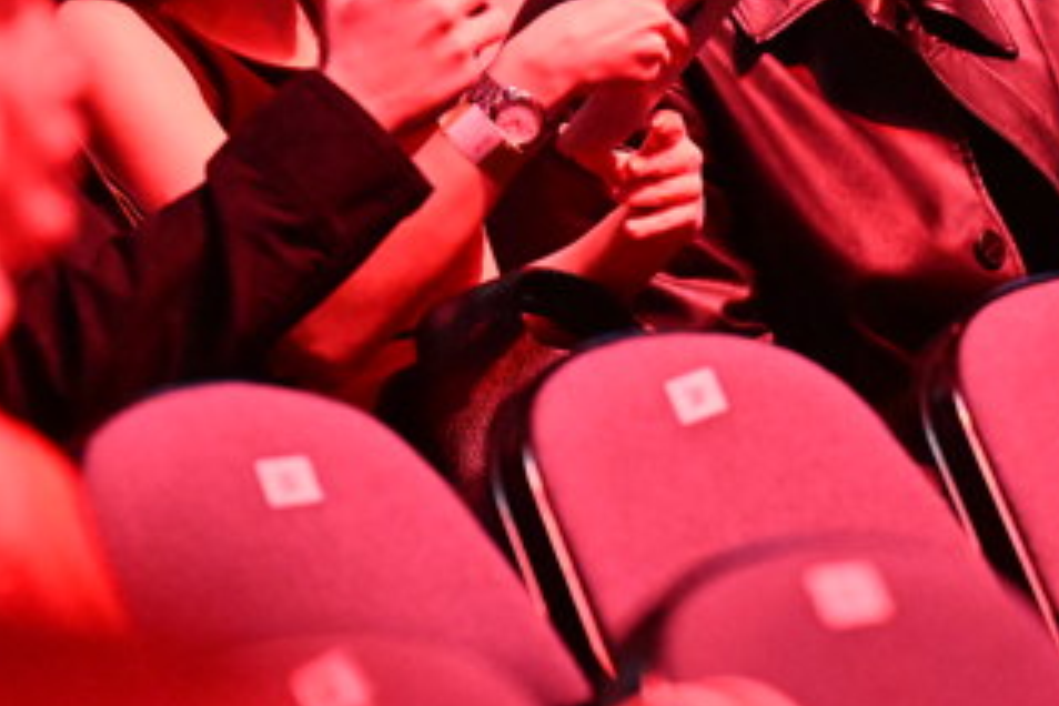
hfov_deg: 3.2
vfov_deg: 2.1
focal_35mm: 651
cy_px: -30
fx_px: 19149
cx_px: 873
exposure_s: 1/400
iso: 10000
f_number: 2.8
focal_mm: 200
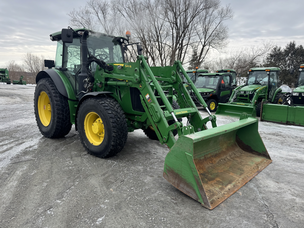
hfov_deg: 71.6
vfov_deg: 56.8
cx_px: 152
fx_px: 211
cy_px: 114
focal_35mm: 24
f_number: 1.78
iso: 80
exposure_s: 1/2252
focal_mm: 6.76
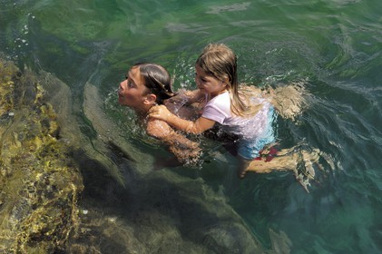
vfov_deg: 18.2
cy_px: 127
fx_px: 795
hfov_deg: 27.0
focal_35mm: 75
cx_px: 191
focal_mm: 50
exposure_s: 1/160
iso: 100
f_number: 6.7
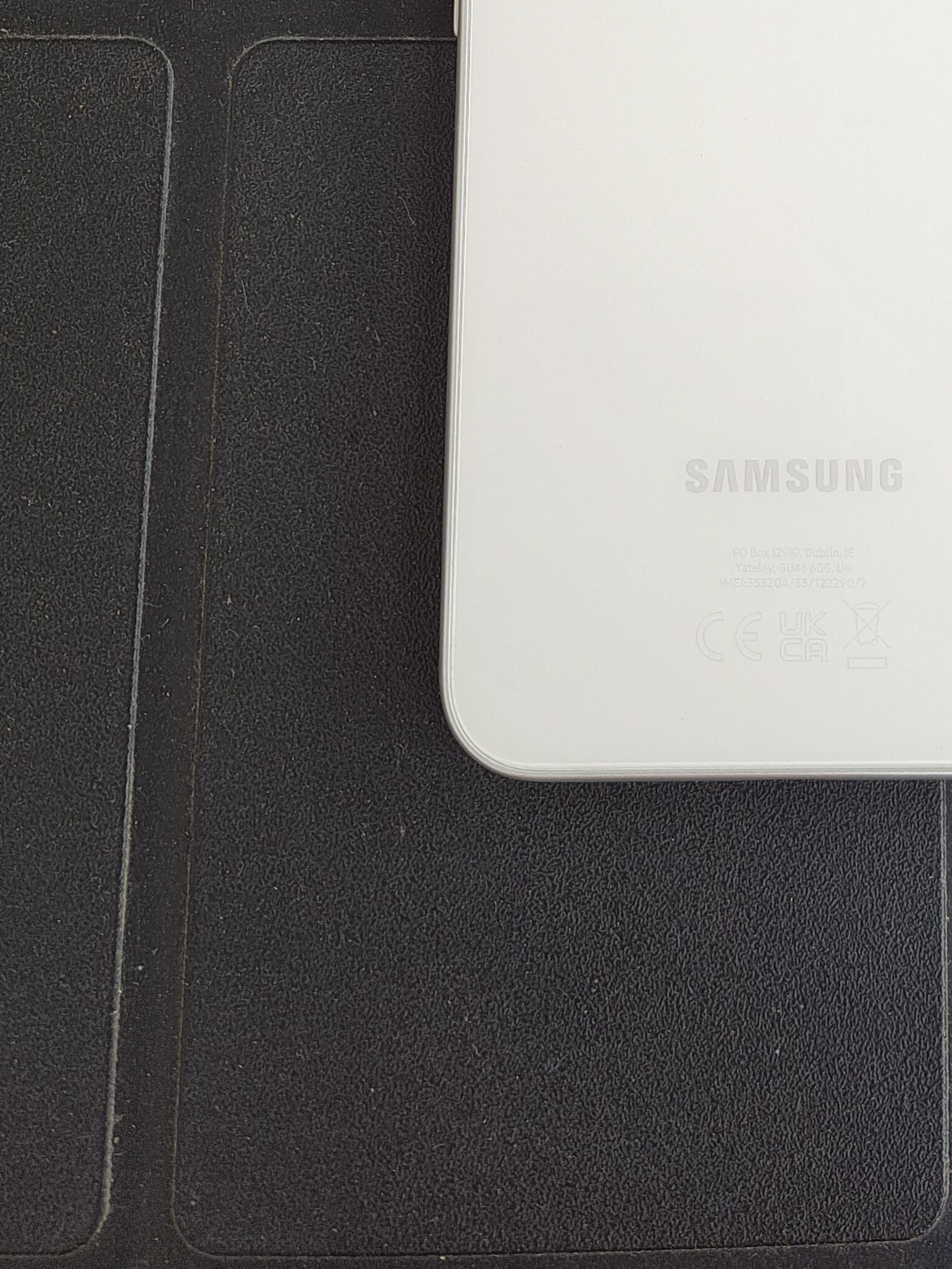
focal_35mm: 54
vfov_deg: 32.8
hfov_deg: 26.5
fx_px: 1980
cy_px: 21
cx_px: 777
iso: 50
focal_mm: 5.23
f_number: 1.8
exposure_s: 1/100
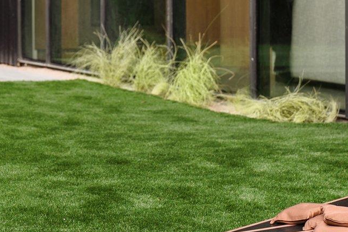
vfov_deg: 8.6
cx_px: 75
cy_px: -45
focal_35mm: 158
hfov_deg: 12.9
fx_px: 1528
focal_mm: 50
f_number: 4
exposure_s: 1/4
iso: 80
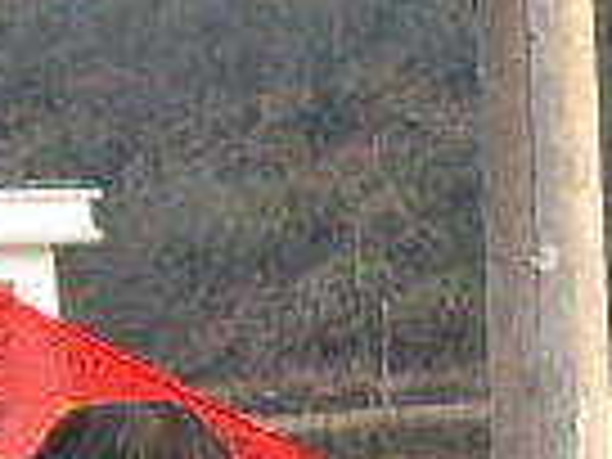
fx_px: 4650
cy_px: 531
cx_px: 832
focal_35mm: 263
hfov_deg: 7.4
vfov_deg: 5.6
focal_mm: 5.7
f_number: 2.8
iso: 64
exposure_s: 1/105
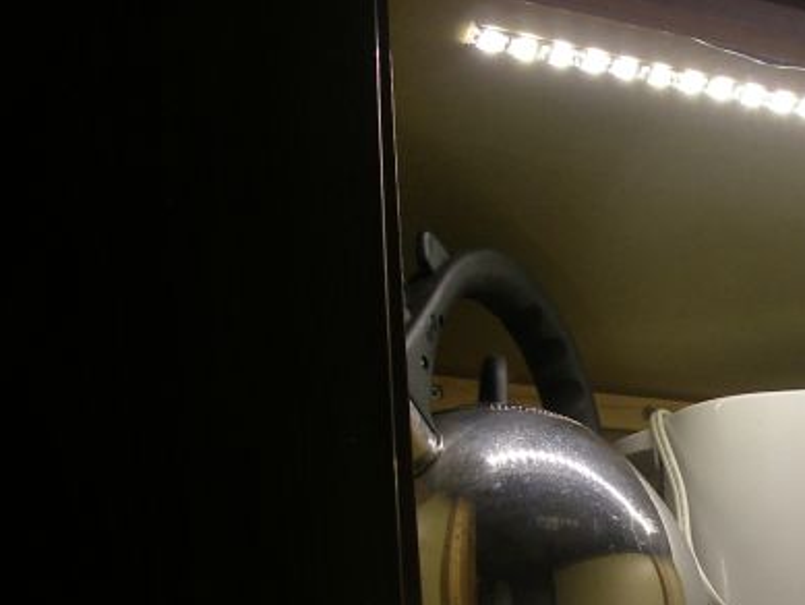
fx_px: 1768
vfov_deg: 19.2
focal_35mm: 76
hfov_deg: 24.7
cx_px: 757
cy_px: 506
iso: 160
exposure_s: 1/40
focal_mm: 7.8
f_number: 2.8
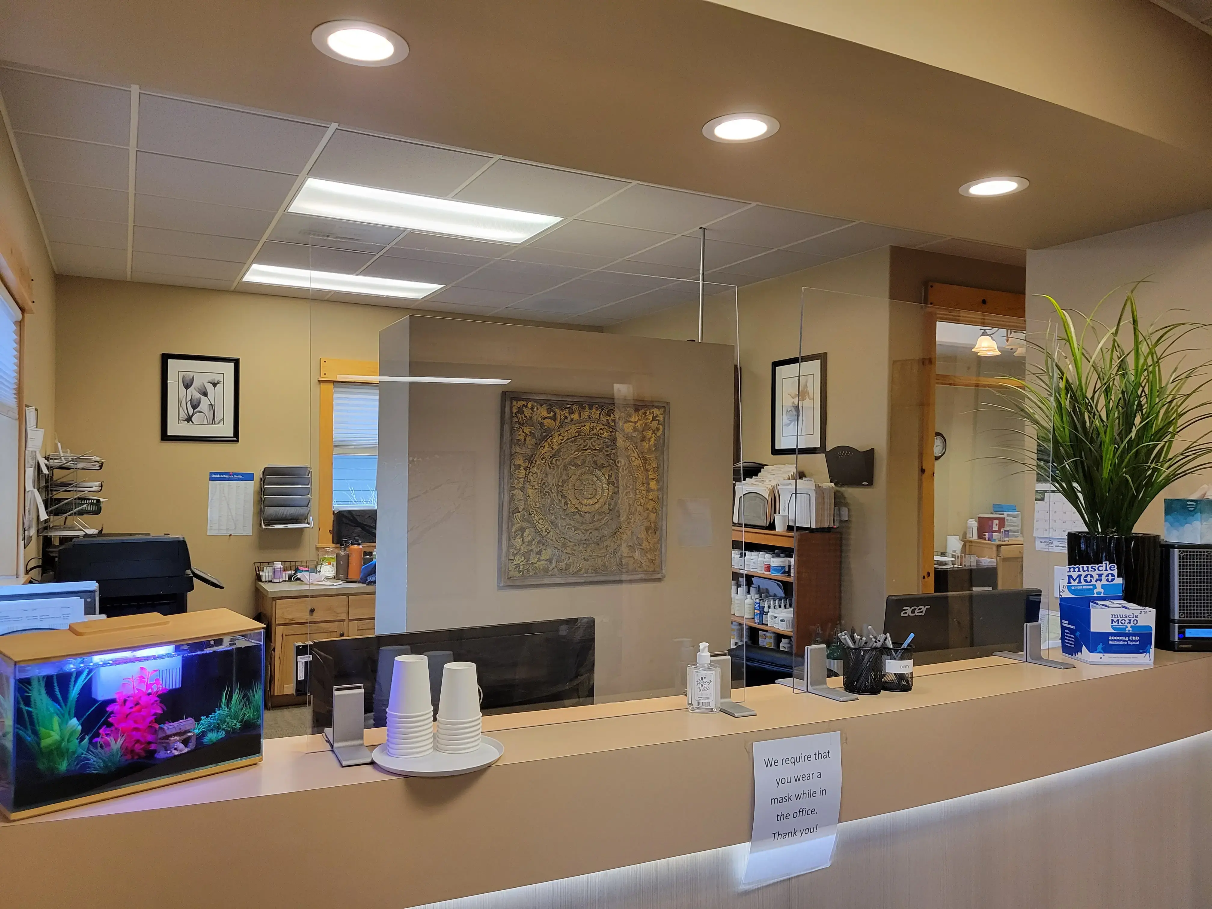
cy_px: 454
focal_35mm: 26
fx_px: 910
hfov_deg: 67.3
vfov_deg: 53.1
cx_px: 606
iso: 320
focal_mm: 5.4
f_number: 1.8
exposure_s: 1/120
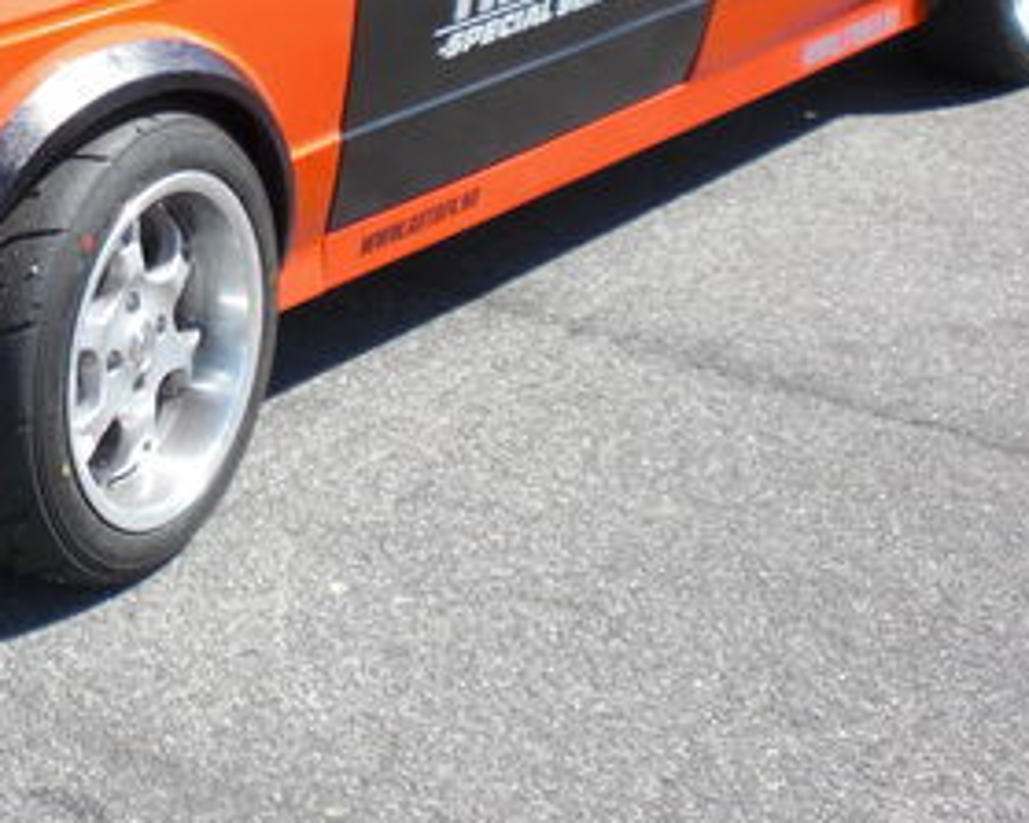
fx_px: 2588
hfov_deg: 21.7
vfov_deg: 17.7
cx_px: -11
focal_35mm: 85
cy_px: 22
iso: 64
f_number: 3.1
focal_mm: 6.3
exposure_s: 1/400
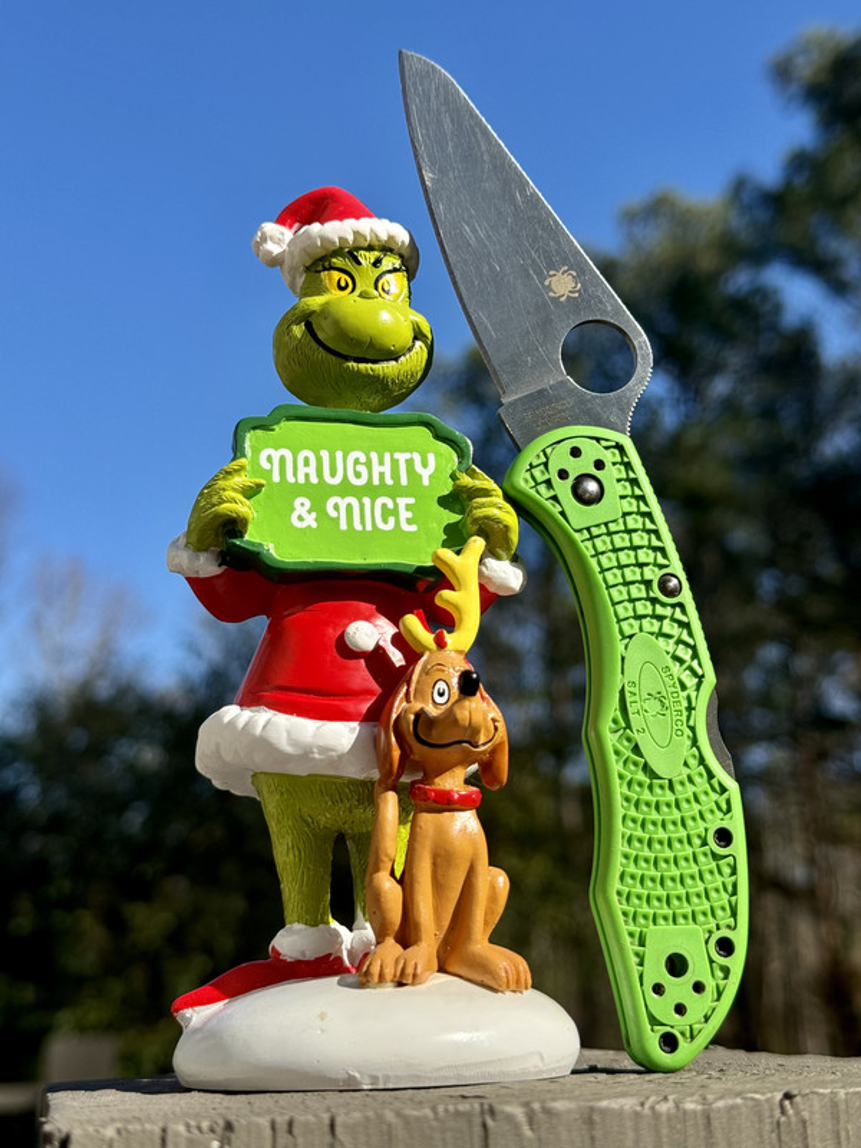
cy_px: 574
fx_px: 1592
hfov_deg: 30.3
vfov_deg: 39.7
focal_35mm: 48
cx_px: 430
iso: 64
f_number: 1.78
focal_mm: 6.86
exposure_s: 1/3610
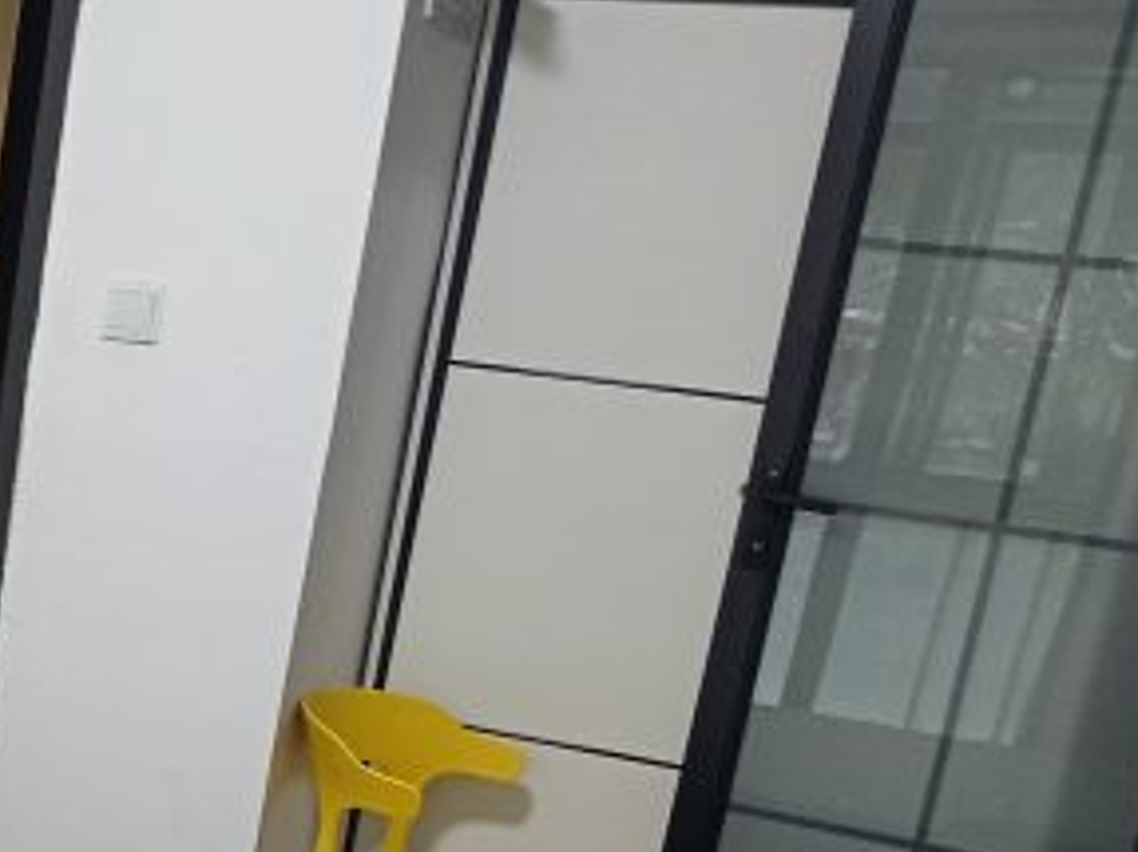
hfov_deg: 25.1
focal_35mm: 67
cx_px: -337
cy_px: 808
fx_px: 2202
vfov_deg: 21.3
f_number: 1.75
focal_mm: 5.25
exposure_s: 1/25
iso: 1030
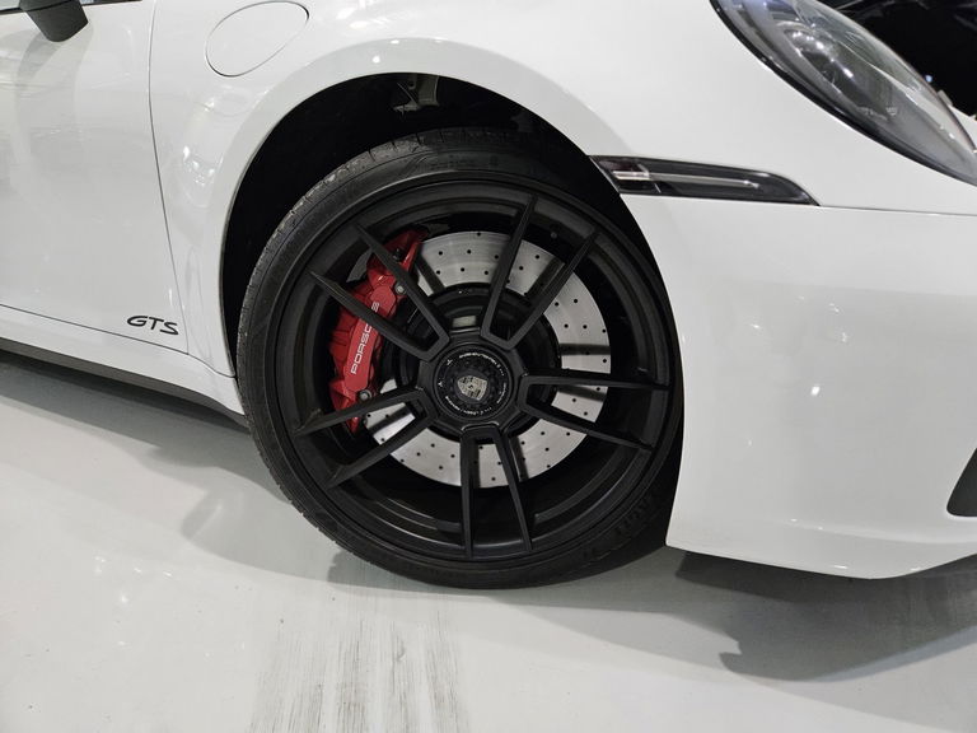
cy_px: 366
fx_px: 649
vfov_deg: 58.9
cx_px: 488
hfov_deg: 73.9
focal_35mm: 23
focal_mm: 5.4
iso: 800
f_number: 1.8
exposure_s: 1/120
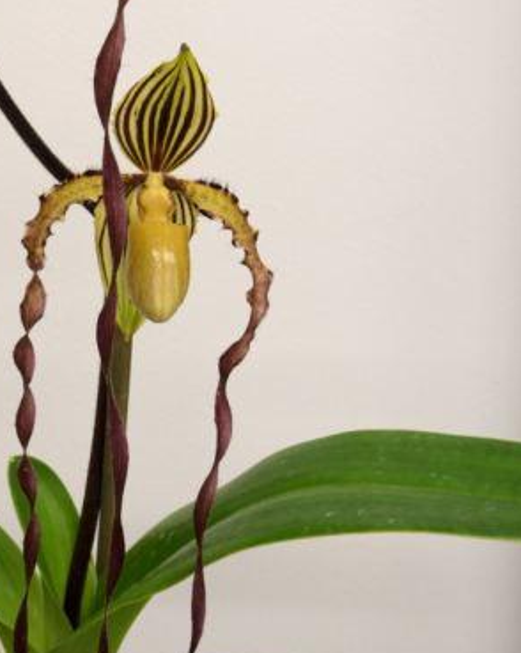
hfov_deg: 13.2
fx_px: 2218
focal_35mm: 115
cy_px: 296
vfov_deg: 16.7
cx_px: -43
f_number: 16
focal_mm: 44
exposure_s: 1/10
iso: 1000
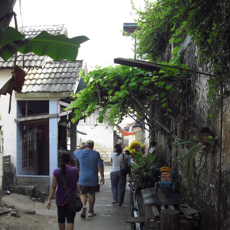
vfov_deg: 31.0
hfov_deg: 31.1
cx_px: 117
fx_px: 413
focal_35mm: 55
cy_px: 136
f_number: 2.8
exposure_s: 1/320
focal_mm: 6.2
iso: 100
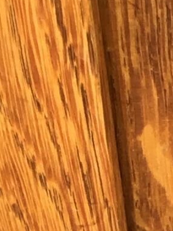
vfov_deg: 7.2
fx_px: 1788
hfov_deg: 5.4
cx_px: 361
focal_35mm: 268
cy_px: 426
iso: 25
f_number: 2.4
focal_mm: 3.3
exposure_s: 1/145
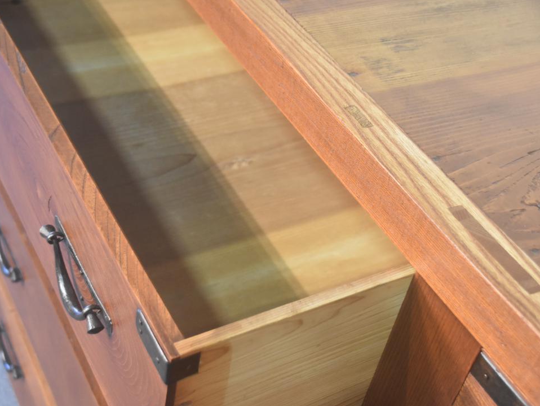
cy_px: 203
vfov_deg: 23.7
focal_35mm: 62
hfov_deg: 31.2
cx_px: 255
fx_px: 967
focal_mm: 38
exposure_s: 1/60
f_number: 4.5
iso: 2800
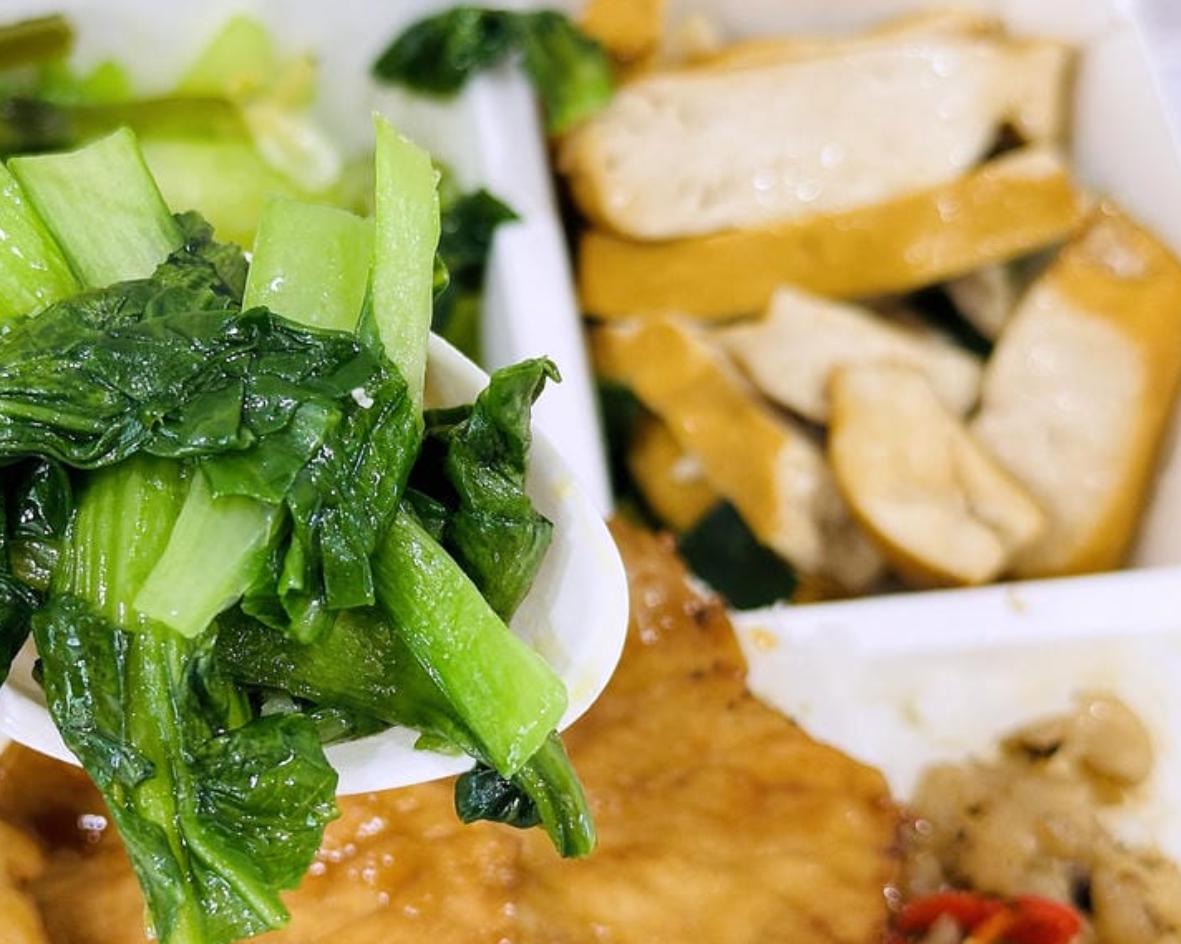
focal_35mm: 79
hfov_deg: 23.8
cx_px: 257
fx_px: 2760
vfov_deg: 19.4
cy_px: 499
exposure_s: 1/60
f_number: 1.78
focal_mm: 6.86
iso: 64
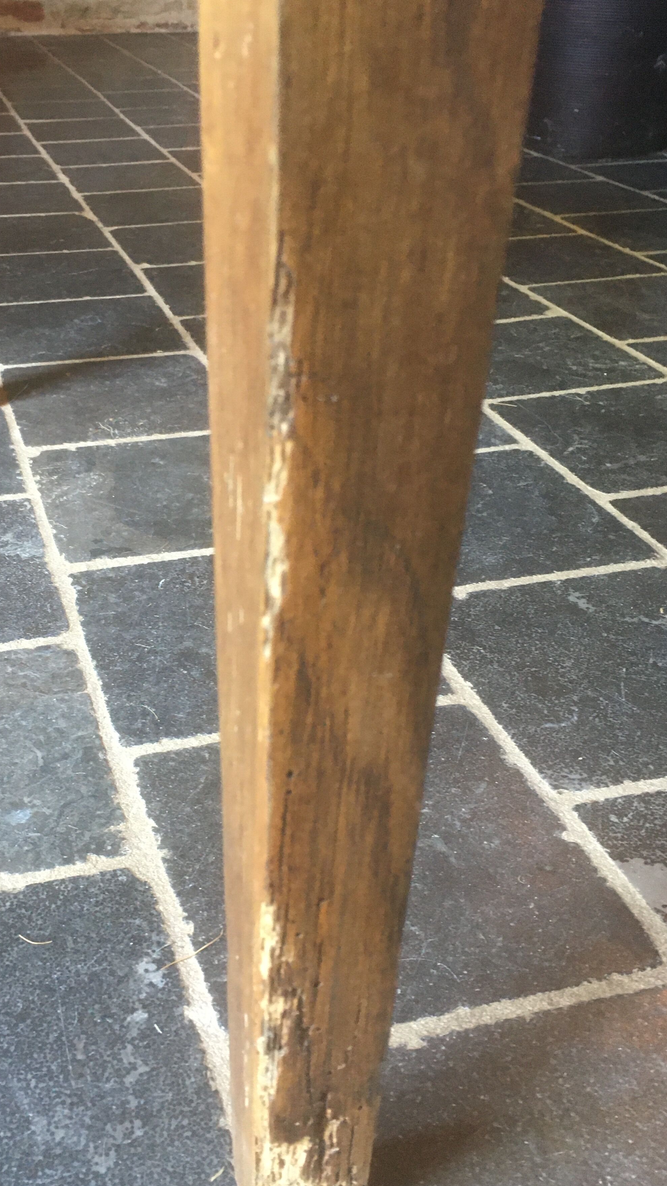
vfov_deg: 55.3
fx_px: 1132
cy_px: 622
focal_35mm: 36
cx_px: 186
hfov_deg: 32.3
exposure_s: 1/33
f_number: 2.2
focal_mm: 4.15
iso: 200
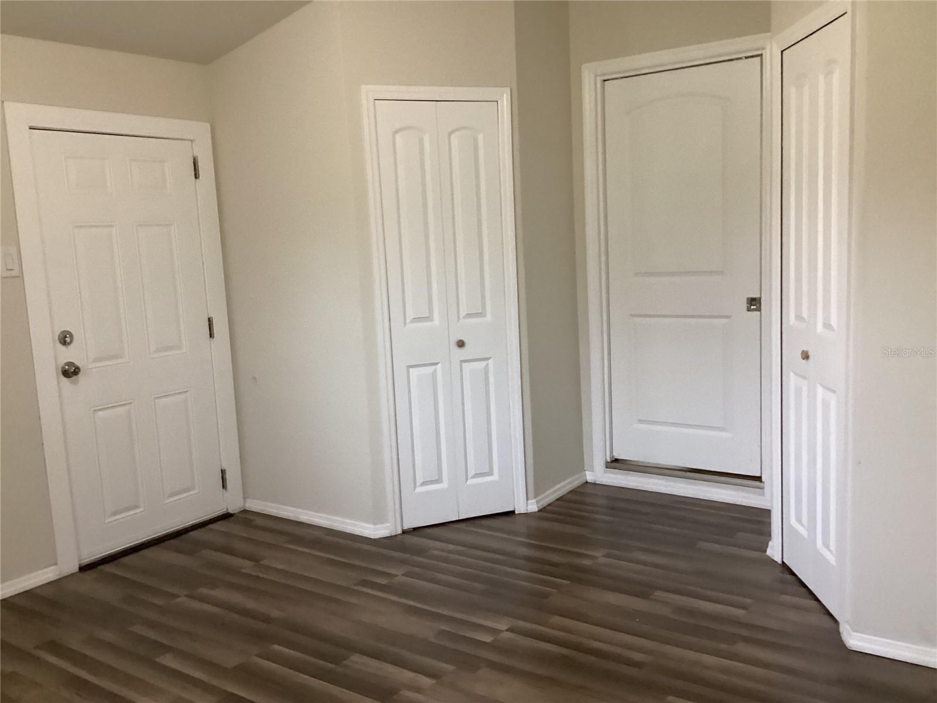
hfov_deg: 58.4
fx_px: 839
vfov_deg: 45.4
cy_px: 352
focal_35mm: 31
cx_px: 468
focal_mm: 3.3
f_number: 2.4
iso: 400
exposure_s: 1/60
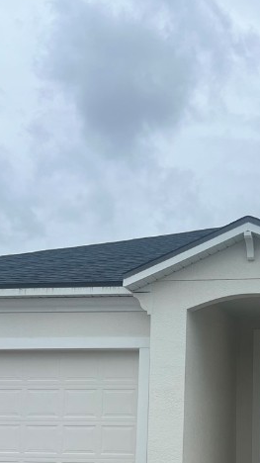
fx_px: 760
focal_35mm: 62
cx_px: 227
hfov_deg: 19.1
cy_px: 359
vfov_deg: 33.0
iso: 50
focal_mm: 5.7
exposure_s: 1/1869
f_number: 1.5
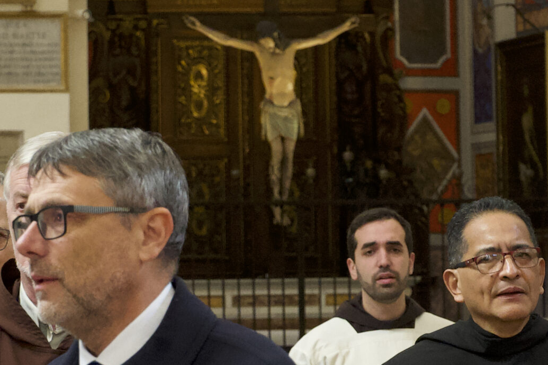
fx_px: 2938
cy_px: 421
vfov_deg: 7.1
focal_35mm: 193
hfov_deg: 10.7
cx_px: 229
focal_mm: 52
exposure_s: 1/160
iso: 5000
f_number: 6.3
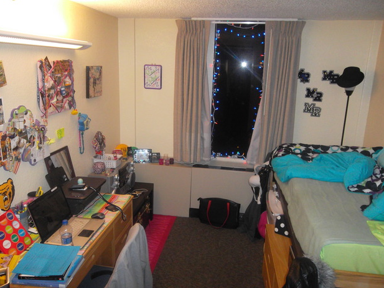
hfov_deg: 63.4
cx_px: 192
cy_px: 139
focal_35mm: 28
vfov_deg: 49.8
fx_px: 311
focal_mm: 4.9
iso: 240
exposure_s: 1/45
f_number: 3.5
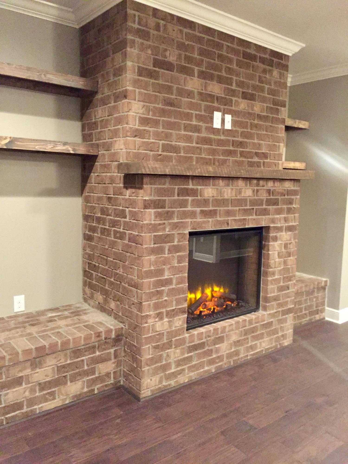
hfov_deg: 48.2
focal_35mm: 29
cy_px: 232
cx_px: 174
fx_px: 389
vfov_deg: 61.7
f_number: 2.2
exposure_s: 1/15
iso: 400
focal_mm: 4.15
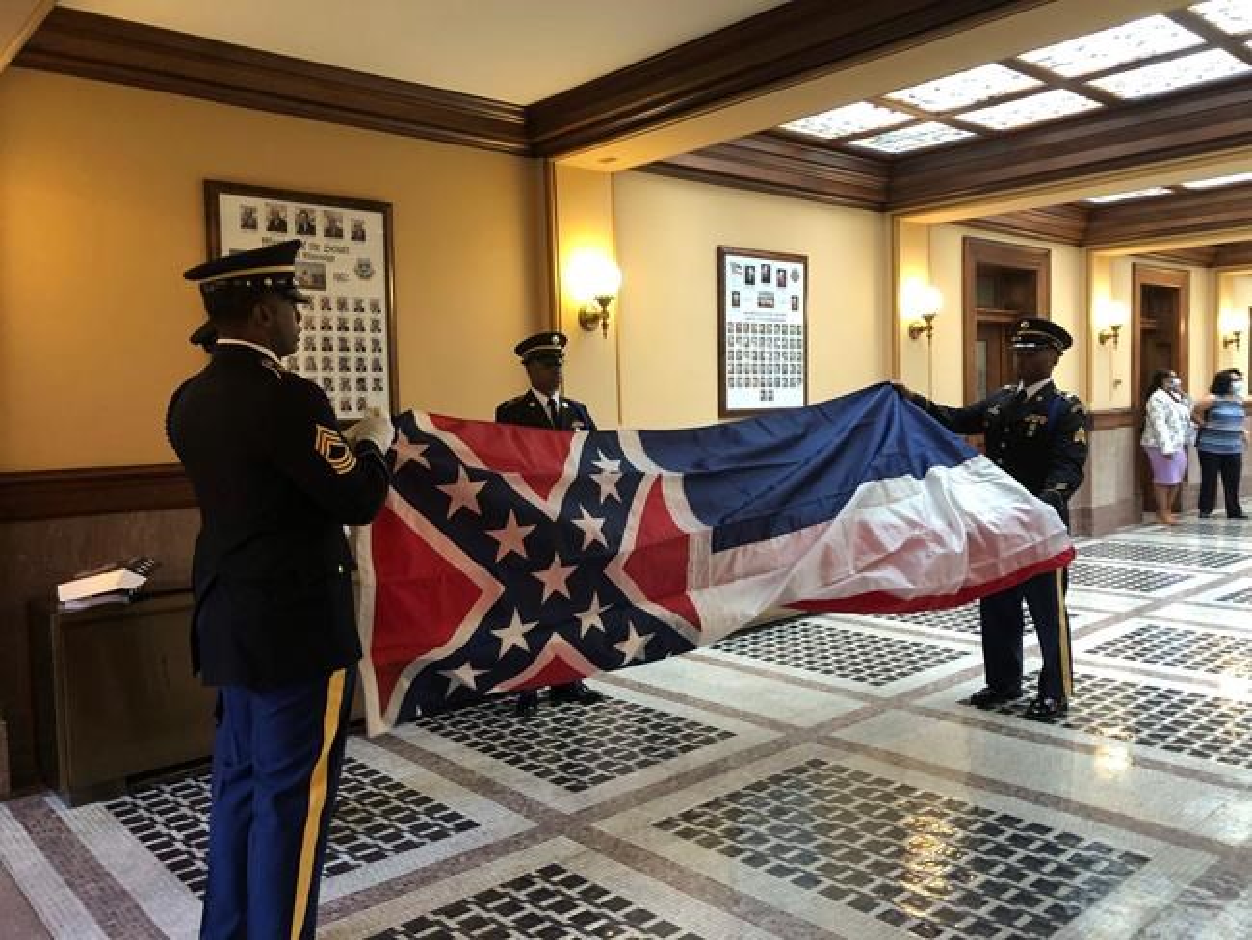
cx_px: 626
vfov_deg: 49.8
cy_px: 470
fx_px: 1013
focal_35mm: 28
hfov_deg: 63.4
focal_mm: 3.99
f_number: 1.8
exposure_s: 1/20
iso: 40
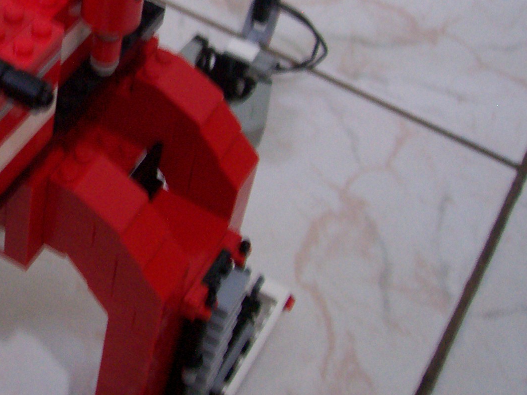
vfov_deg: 19.5
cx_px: -13
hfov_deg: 25.0
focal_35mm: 74
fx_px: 1126
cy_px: 23
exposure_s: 1/8
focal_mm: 5.6
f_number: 2.7
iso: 160
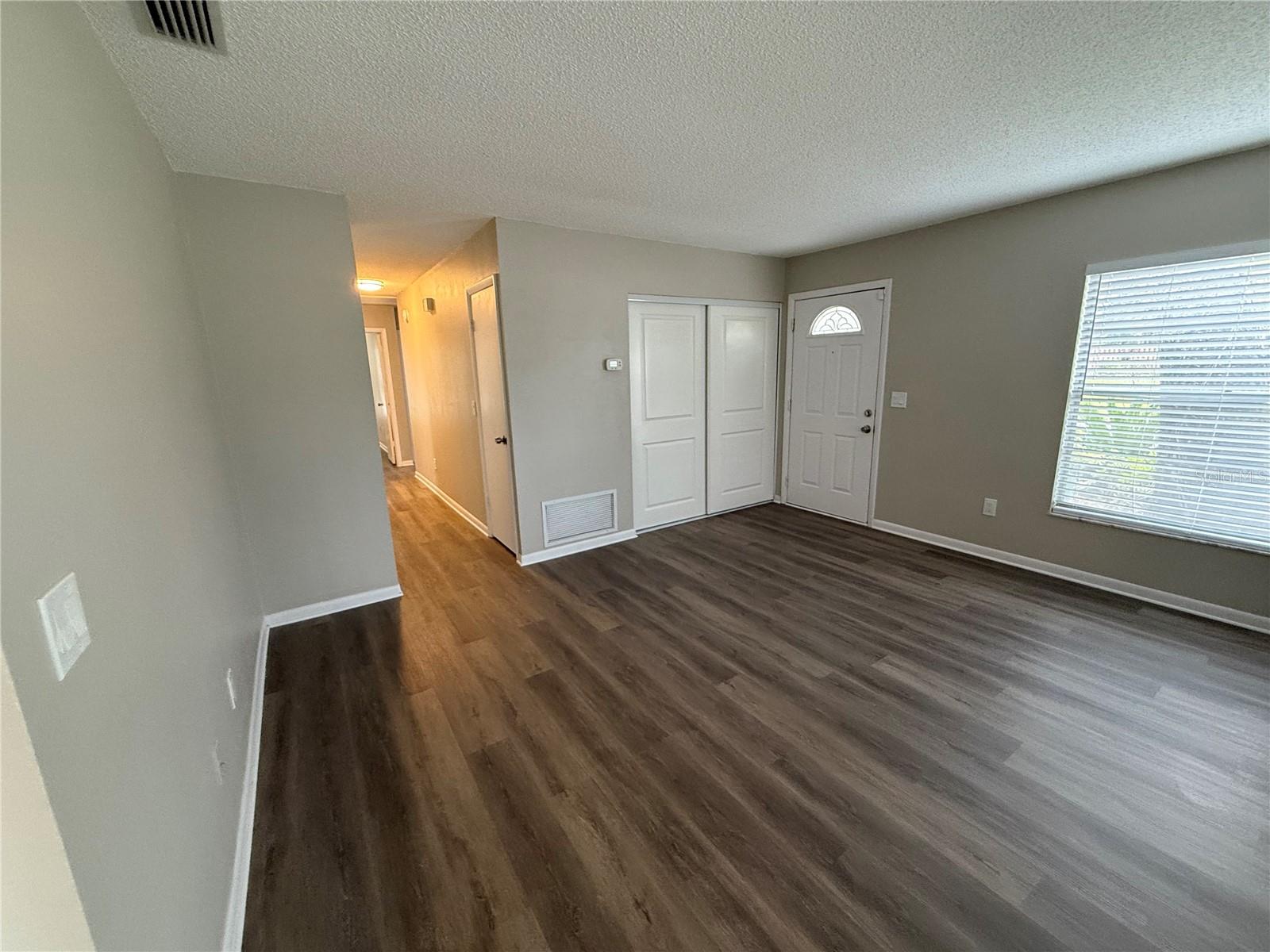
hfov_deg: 102.1
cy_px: 476
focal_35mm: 14
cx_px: 635
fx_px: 514
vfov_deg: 85.7
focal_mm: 2.22
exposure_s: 1/60
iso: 500
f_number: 2.2
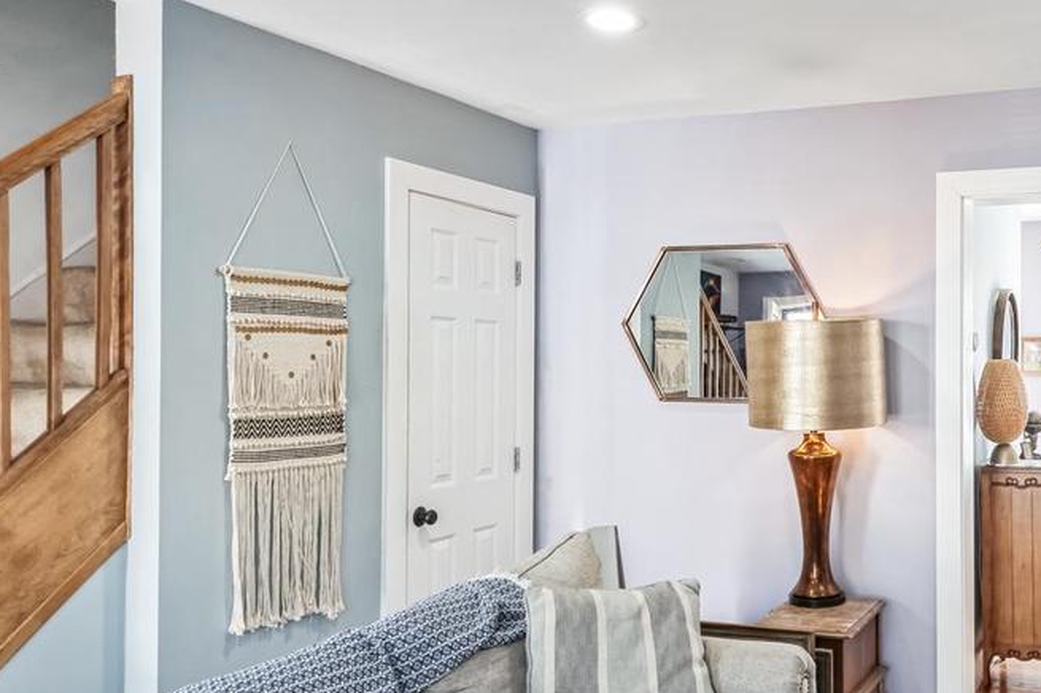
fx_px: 954
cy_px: 380
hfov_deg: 53.4
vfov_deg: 39.9
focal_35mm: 33
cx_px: 834
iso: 125
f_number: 8
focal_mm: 10
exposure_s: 1/3.33
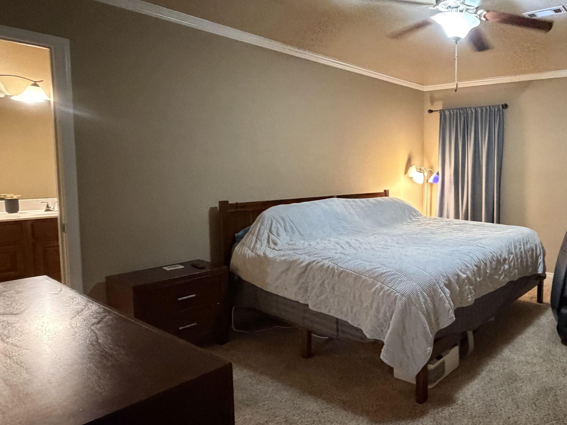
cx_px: 485
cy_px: 194
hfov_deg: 62.8
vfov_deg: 56.7
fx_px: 393
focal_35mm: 24
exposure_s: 1/40
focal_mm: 2.22
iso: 1250
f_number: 2.2
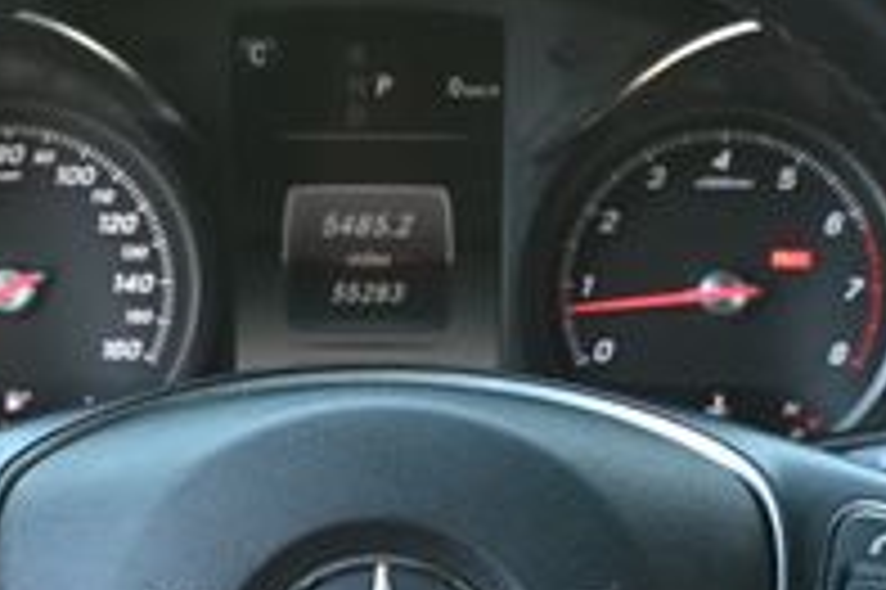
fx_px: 3290
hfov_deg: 15.3
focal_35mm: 134
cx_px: 360
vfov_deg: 10.1
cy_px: 635
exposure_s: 1/125
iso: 1400
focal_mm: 27.5
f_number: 4.5
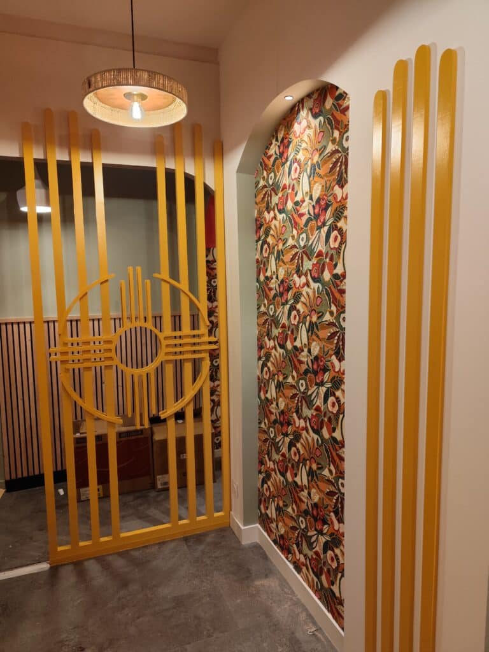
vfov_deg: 73.9
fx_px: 433
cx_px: 244
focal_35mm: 23
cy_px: 326
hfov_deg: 58.9
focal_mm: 6.14
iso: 500
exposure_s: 1/50
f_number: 1.65
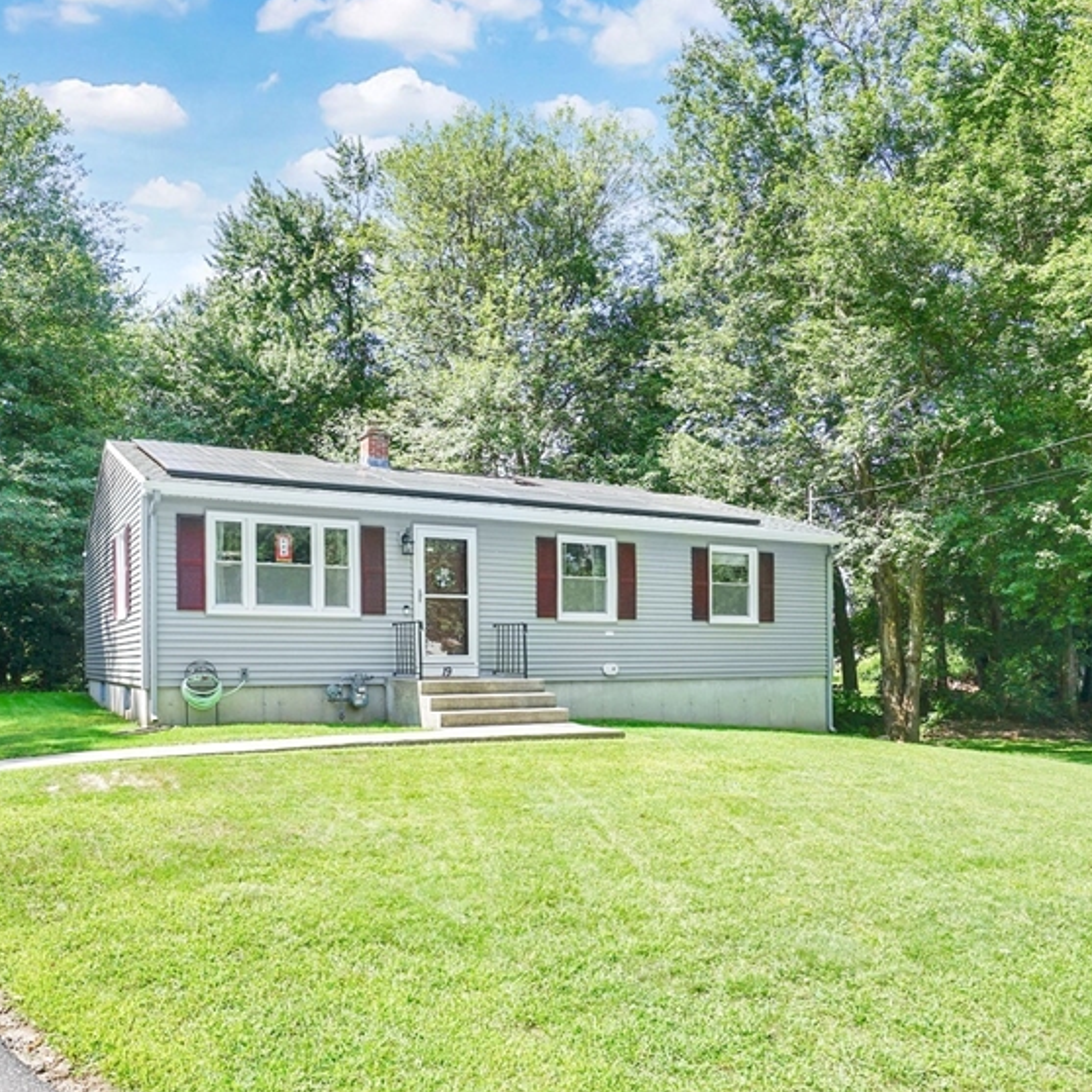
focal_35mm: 25
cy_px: 581
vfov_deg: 62.9
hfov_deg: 62.8
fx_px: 892
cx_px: 494
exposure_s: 1/100
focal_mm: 16
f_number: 9
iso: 100
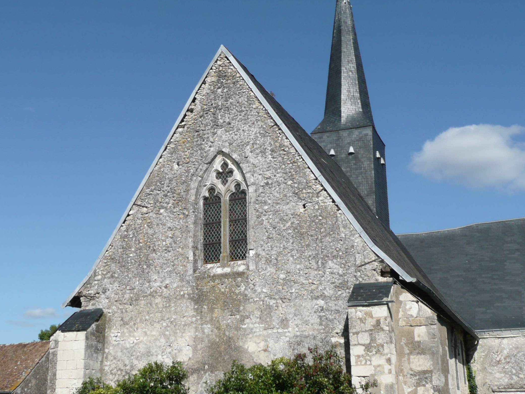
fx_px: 713
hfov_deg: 40.4
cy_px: 173
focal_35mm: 47
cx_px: 238
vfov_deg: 30.8
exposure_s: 1/1300
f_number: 3.5
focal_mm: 5.2
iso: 100
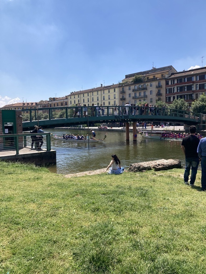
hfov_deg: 49.7
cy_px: 137
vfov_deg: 63.4
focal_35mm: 28
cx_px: 103
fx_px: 222
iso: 20
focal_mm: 3.99
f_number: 1.8
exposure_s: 1/2208
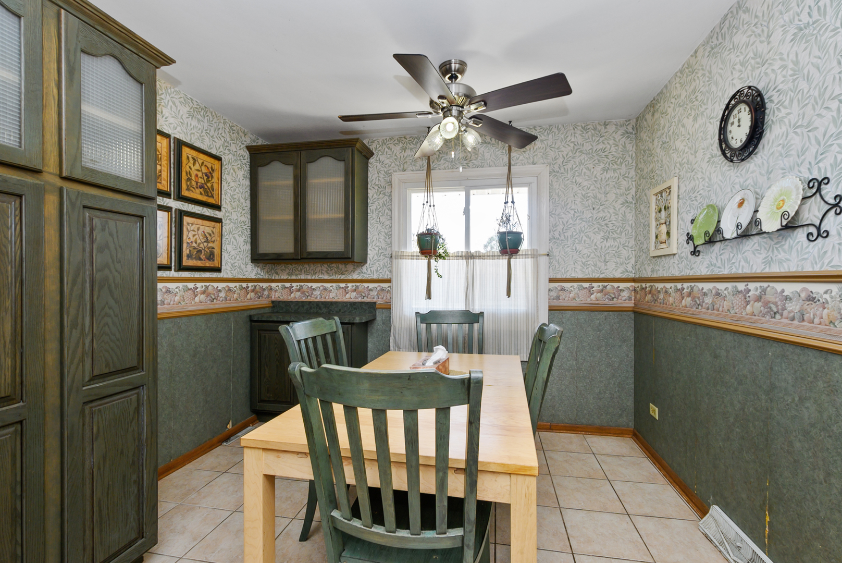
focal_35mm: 15
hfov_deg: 100.4
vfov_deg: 77.4
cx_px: 421
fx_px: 351
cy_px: 282
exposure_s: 1/25
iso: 250
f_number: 8
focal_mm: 10
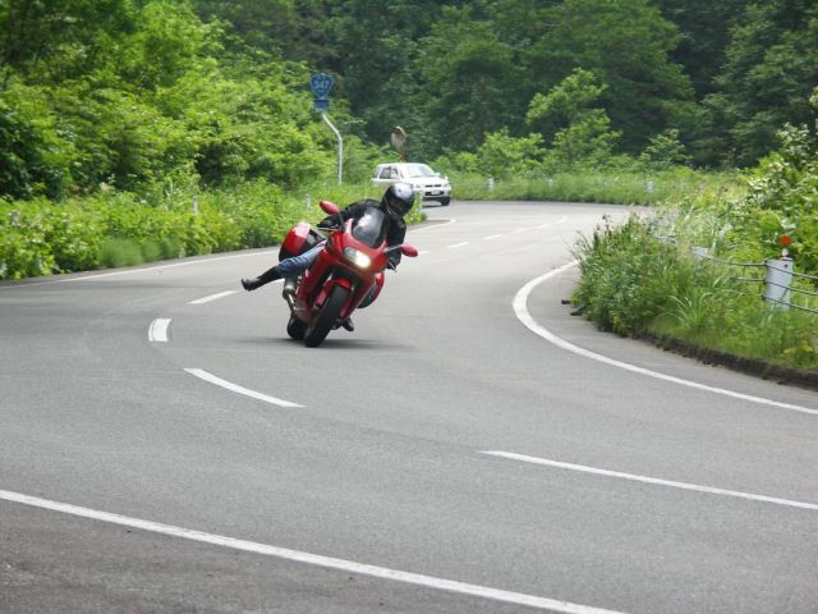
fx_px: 4726
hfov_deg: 9.9
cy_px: 307
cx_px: 409
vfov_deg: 7.4
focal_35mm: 200
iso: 50
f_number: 4
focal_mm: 50.8
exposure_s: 1/250
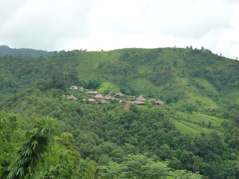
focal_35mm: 90
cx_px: 120
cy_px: 90
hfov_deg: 21.8
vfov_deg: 16.4
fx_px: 621
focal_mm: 14.7
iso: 125
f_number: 4.3
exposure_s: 1/160
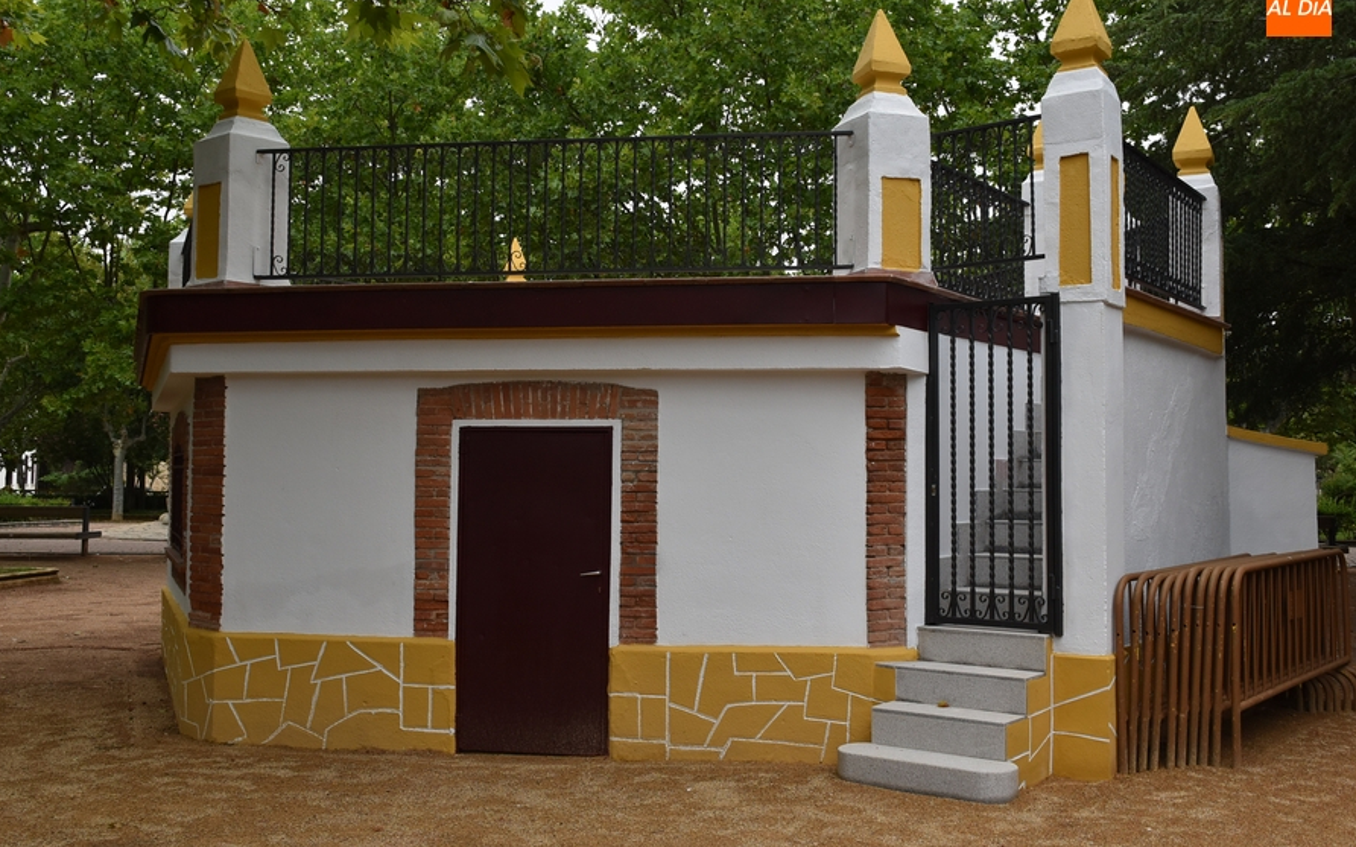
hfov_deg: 54.7
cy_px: 398
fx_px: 1312
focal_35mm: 36
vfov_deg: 35.8
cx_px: 680
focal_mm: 23
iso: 400
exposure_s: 1/200
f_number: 7.1
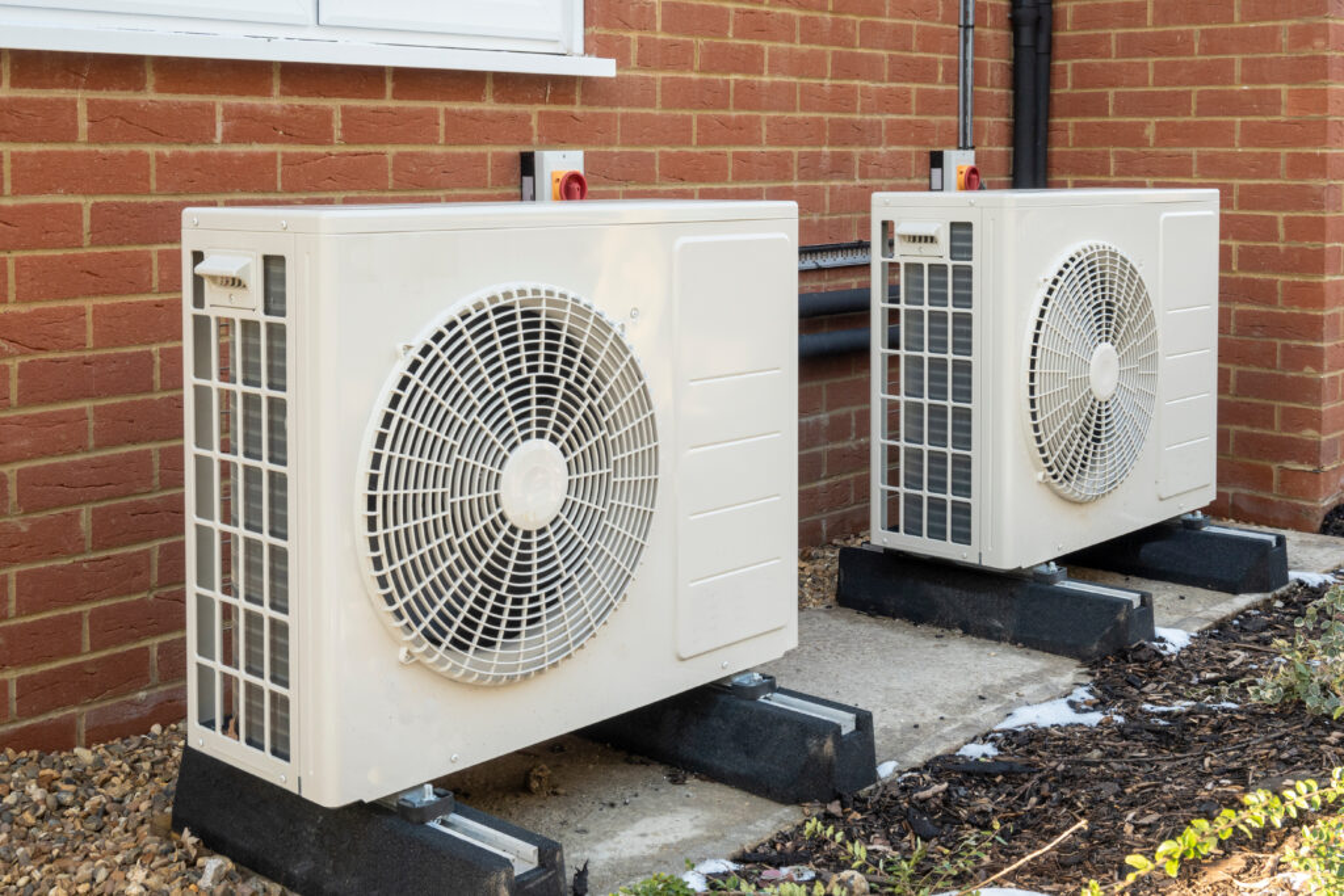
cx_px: 672
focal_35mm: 41
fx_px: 1540
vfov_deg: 32.5
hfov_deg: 47.1
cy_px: 448
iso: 400
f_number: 8
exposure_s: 1/60
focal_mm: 27.5
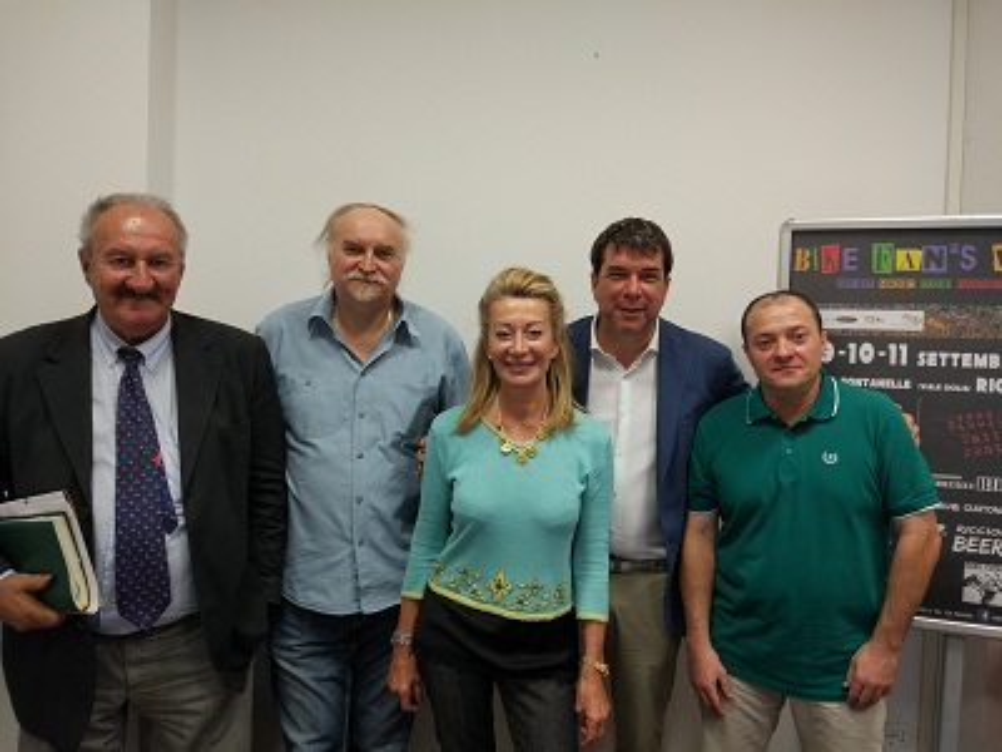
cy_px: 376
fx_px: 810
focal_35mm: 28
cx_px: 501
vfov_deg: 49.7
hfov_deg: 63.4
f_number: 2
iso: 277
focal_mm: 4.26
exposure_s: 1/33
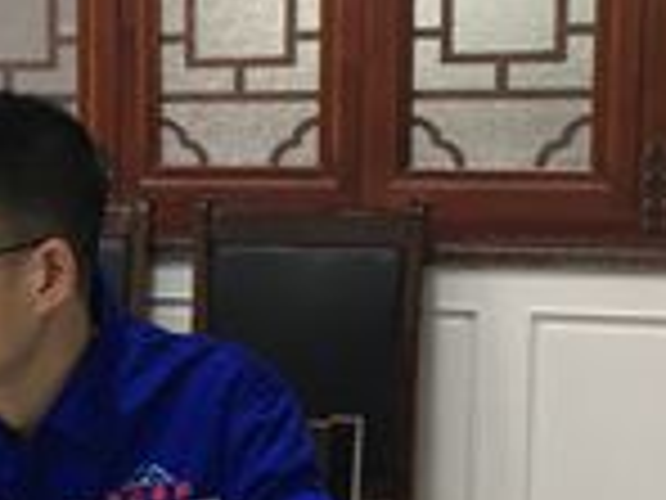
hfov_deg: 16.8
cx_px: -284
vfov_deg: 13.7
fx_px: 2078
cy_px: 333
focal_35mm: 108
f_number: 2.2
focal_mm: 4.15
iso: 32
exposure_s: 1/17
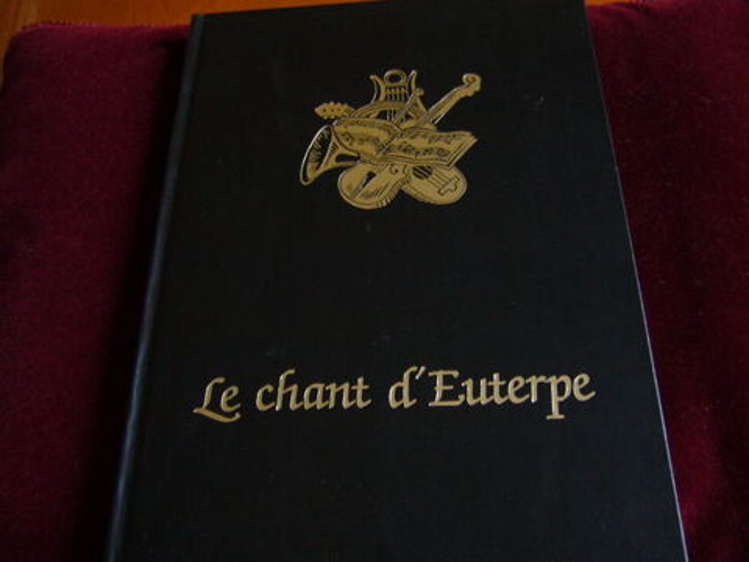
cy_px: 281
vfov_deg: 40.7
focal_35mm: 35
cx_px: 374
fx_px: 757
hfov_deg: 52.6
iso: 200
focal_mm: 5.8
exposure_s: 1/8
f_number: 2.8
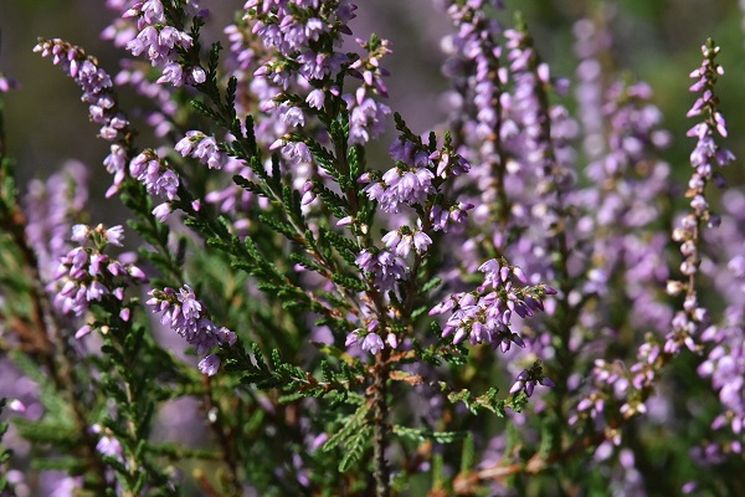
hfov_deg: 2.7
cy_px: 248
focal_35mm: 750
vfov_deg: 1.8
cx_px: 372
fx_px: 15520
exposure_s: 1/1250
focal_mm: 500
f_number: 13
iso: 1000
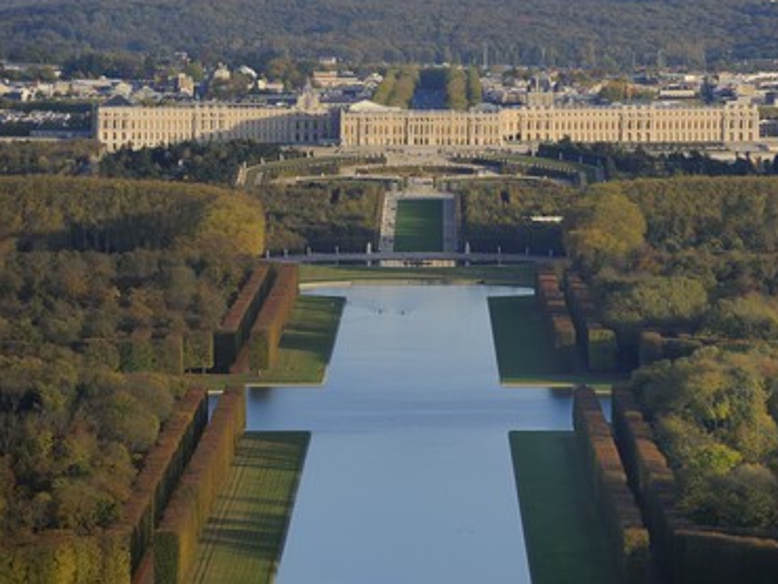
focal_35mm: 218
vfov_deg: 6.8
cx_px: 423
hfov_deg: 9.1
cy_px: 292
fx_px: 4903
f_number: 5.6
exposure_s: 1/1000
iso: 400
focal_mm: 200
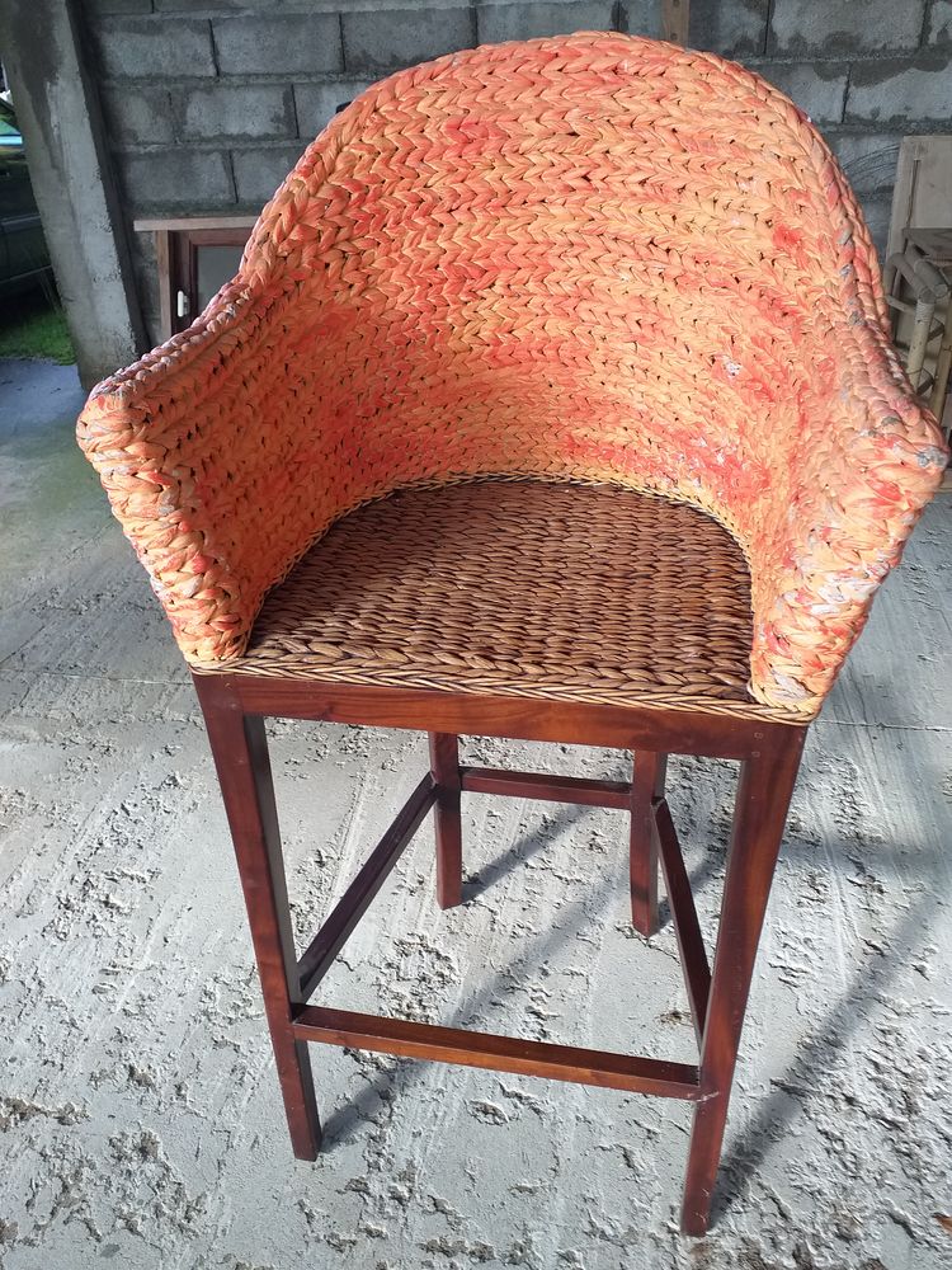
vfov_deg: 67.3
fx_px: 953
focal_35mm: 26
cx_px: 476
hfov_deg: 53.1
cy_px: 635
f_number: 1.9
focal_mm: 3.6
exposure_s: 1/102
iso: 40
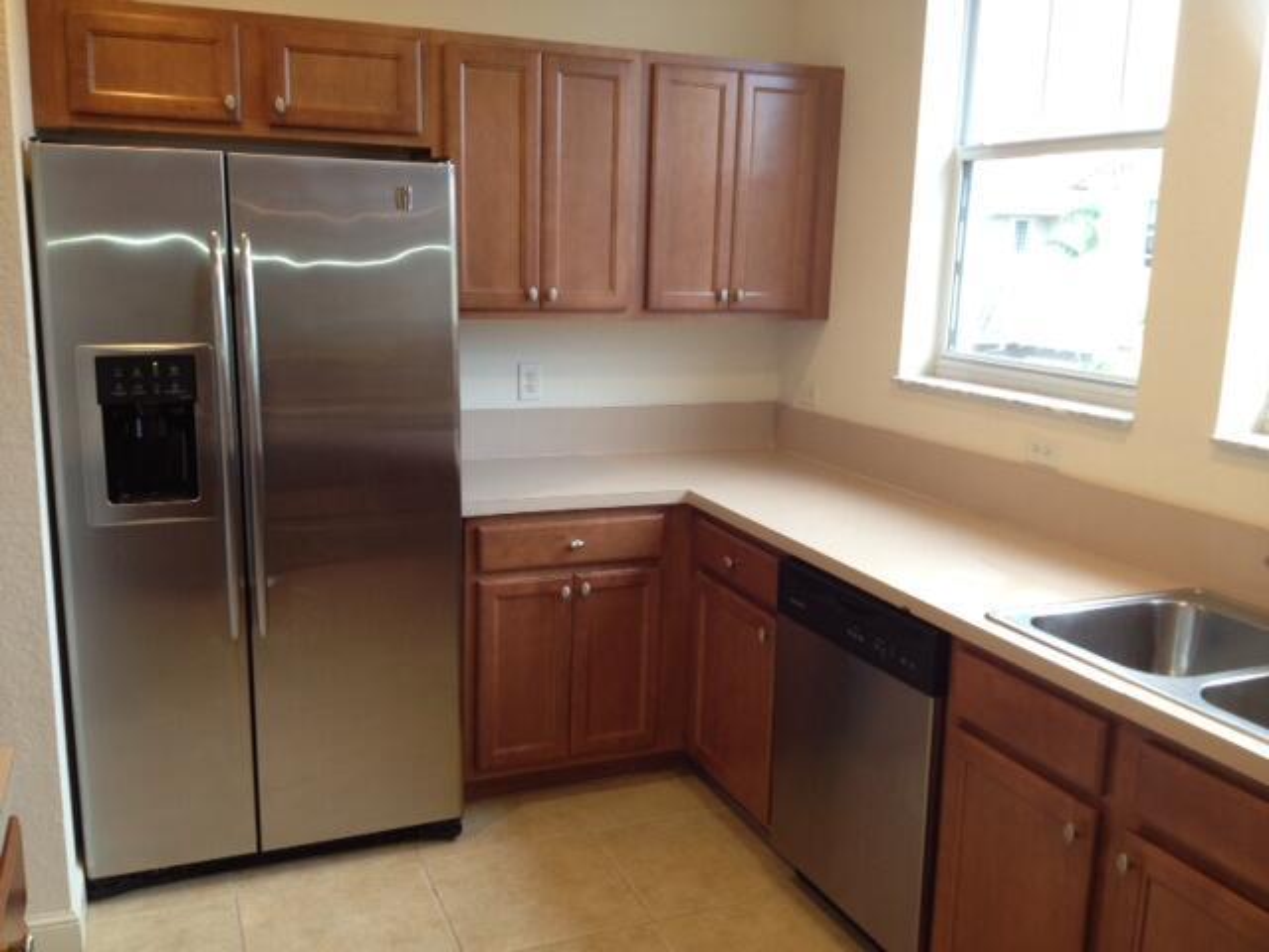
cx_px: 634
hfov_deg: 52.6
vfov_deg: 40.7
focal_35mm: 35
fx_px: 1283
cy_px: 476
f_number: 2.4
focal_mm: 4.28
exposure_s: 1/20
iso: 100
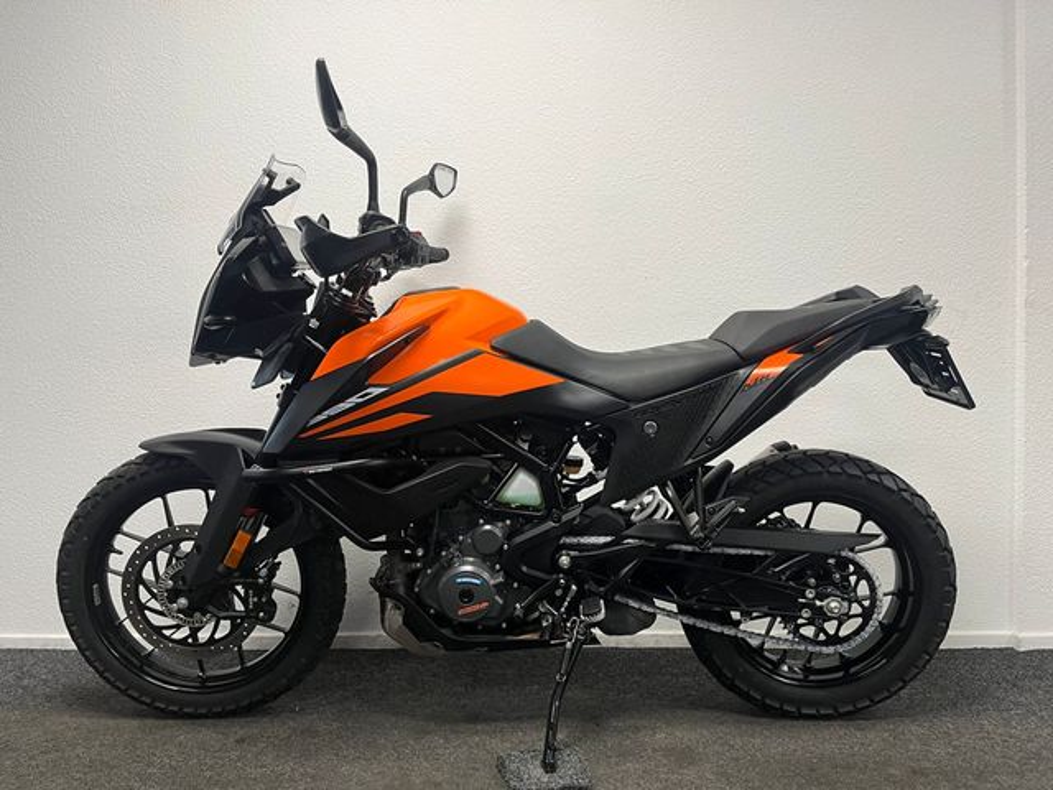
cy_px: 395
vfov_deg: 53.1
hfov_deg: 67.3
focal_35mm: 26
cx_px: 526
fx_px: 791
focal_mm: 5.1
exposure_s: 1/50
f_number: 1.6
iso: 64
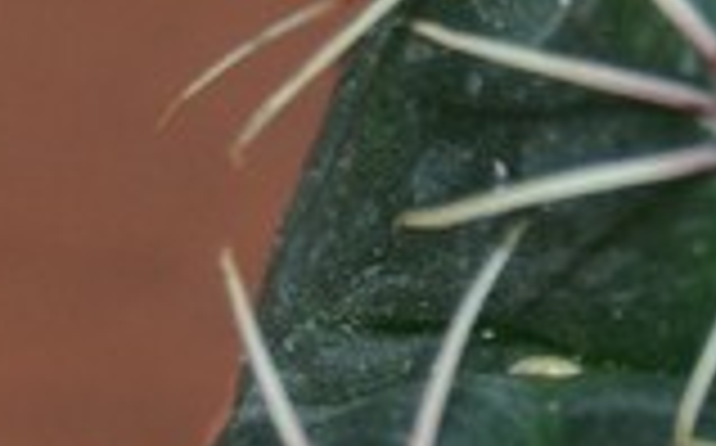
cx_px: 1234
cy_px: 833
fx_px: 3899
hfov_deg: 10.0
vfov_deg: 6.4
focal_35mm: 200
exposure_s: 1/60
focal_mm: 26
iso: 140
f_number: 4
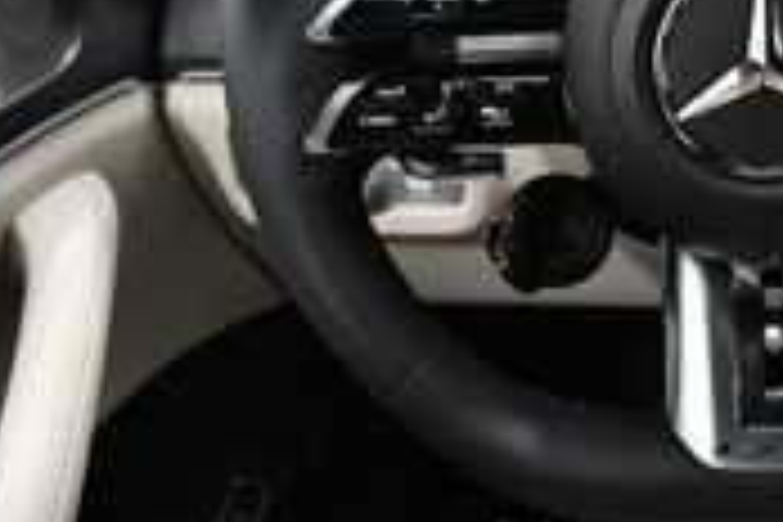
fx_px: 1348
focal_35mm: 62
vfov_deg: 21.1
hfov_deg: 30.3
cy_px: -11
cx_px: 765
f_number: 3.5
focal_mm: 18
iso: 4000
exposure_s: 1/60
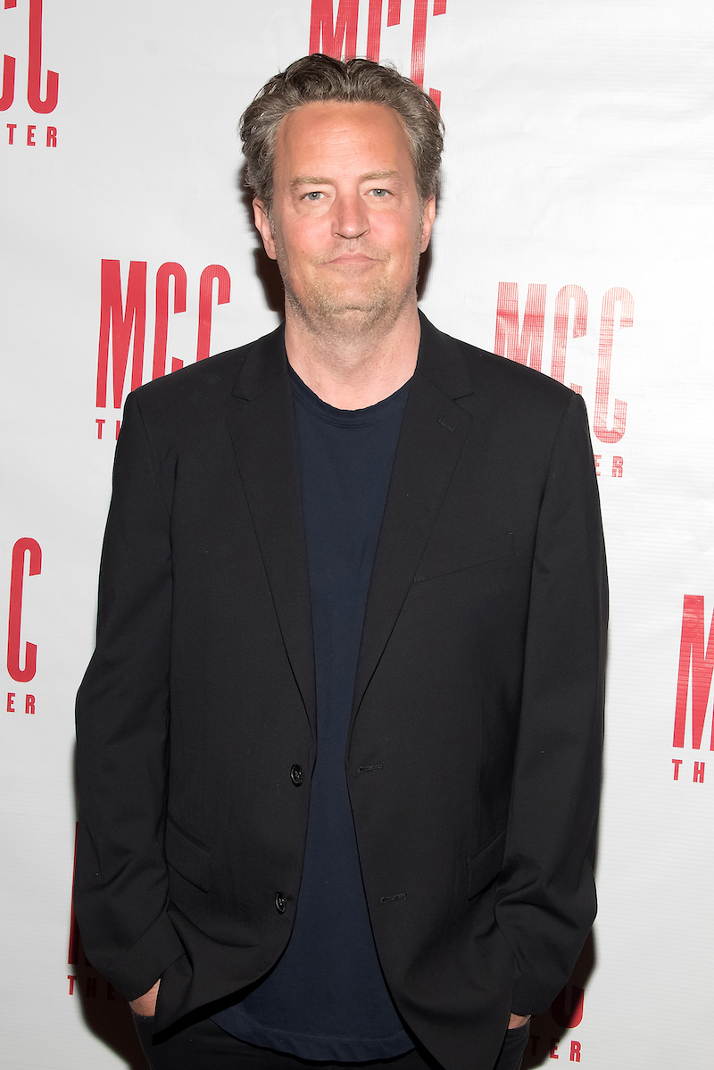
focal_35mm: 35
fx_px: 1040
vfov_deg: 54.4
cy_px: 535
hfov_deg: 37.9
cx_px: 357
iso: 1000
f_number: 8
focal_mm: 35
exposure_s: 1/200
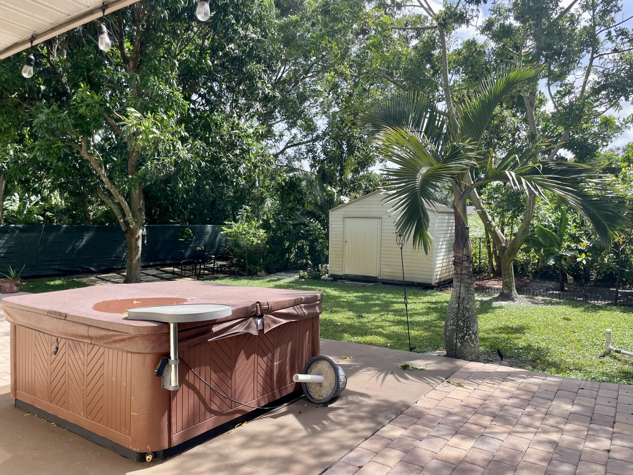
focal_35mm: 26
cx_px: 316
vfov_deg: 53.1
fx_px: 475
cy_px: 238
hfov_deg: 67.3
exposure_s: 1/1247
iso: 32
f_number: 1.6
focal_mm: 4.2
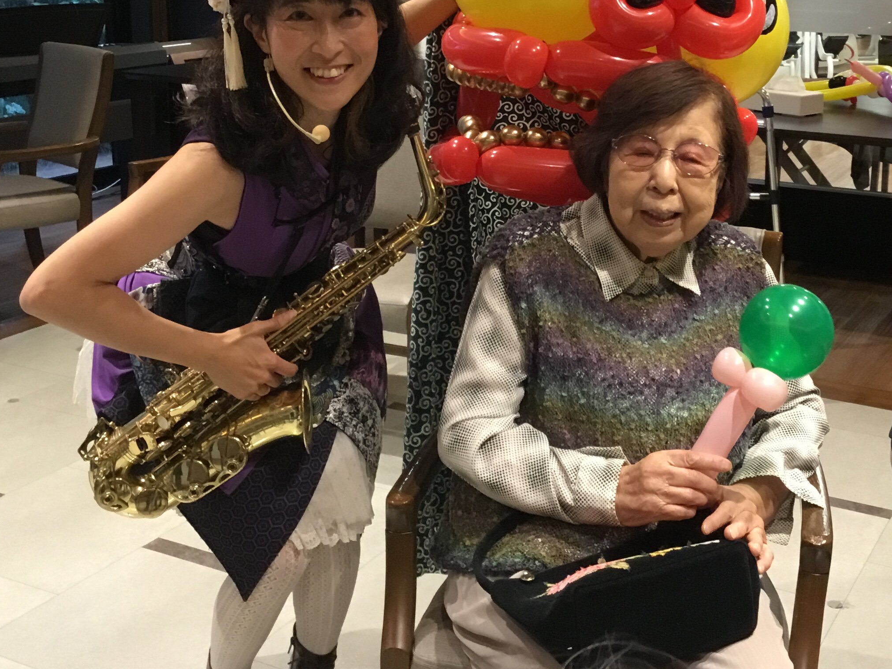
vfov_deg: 28.8
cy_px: 183
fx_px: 1288
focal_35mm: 50
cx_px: 546
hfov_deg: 38.0
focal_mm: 3.3
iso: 125
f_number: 2.4
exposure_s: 1/30
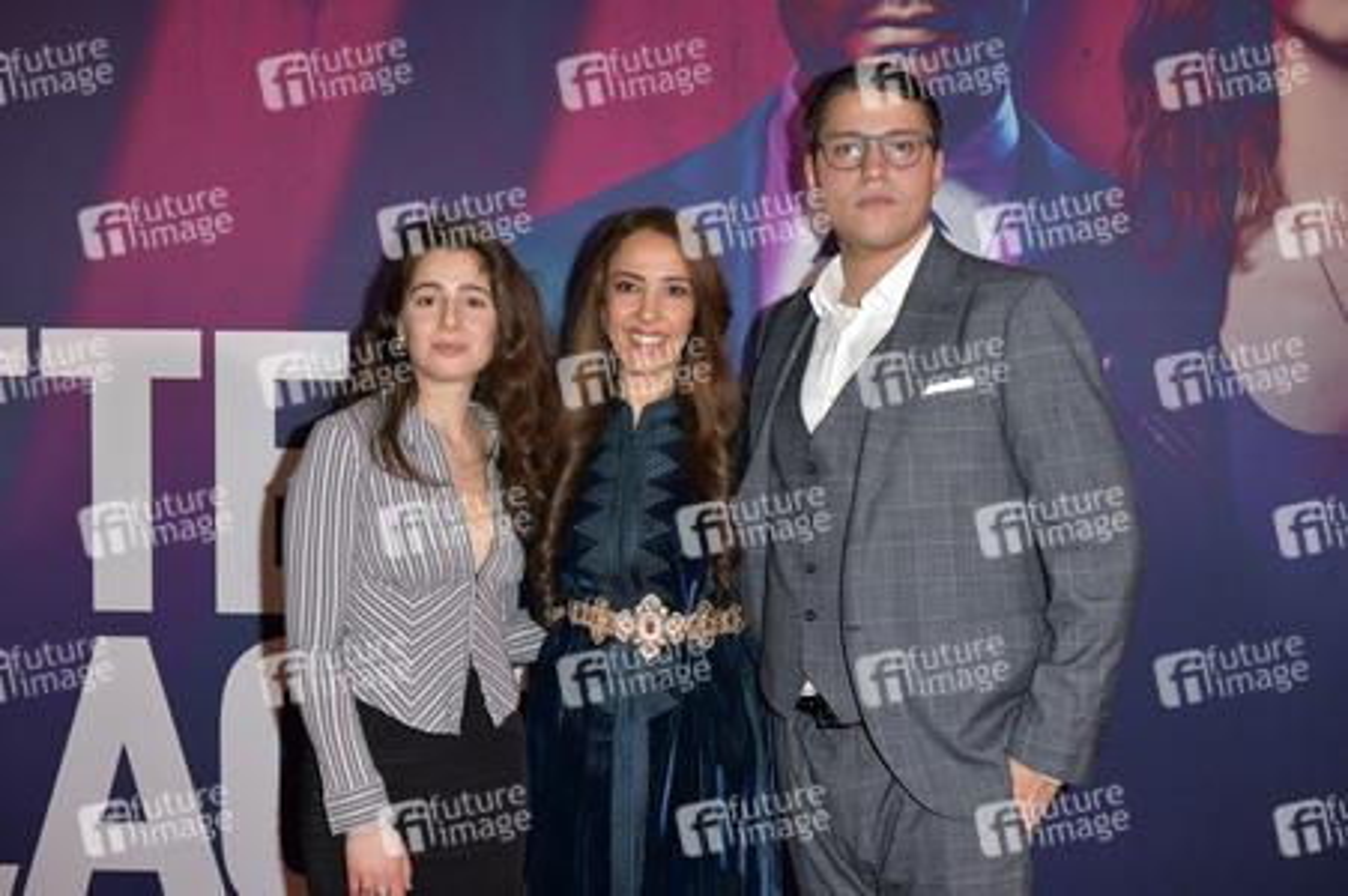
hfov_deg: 41.1
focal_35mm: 48
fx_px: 1796
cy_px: 448
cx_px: 674
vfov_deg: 28.0
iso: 800
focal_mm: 48
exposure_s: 1/200
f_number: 5.6
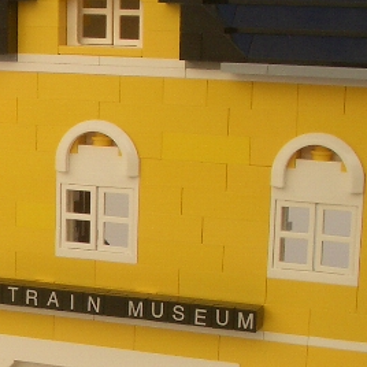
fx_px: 1415
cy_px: 309
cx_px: -84
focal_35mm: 118
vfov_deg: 14.7
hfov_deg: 14.3
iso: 50
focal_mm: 5.8
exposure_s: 1/250
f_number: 4.3
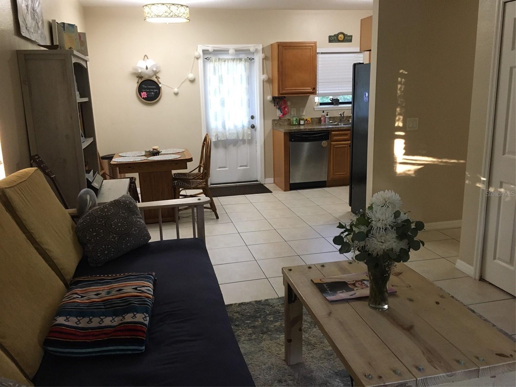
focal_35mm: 29
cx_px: 258
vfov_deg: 48.2
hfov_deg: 61.7
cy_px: 194
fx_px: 432
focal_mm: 4.15
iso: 160
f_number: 2.2
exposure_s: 1/30
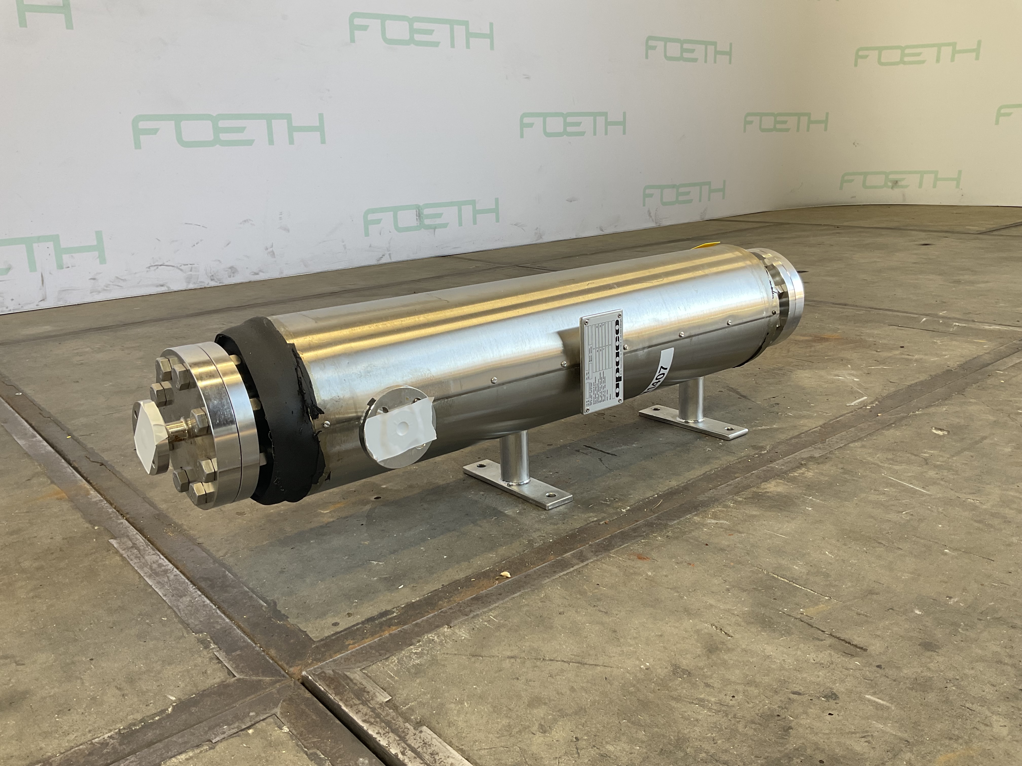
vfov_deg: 48.2
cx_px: 511
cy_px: 383
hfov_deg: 61.7
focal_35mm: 29
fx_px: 856
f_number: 1.8
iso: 50
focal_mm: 3
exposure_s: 1/100
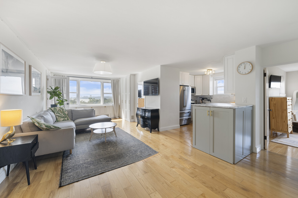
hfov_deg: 104.3
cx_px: 149
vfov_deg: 81.2
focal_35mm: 14
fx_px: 116
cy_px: 99
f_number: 10
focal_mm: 14
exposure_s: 1.3
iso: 320
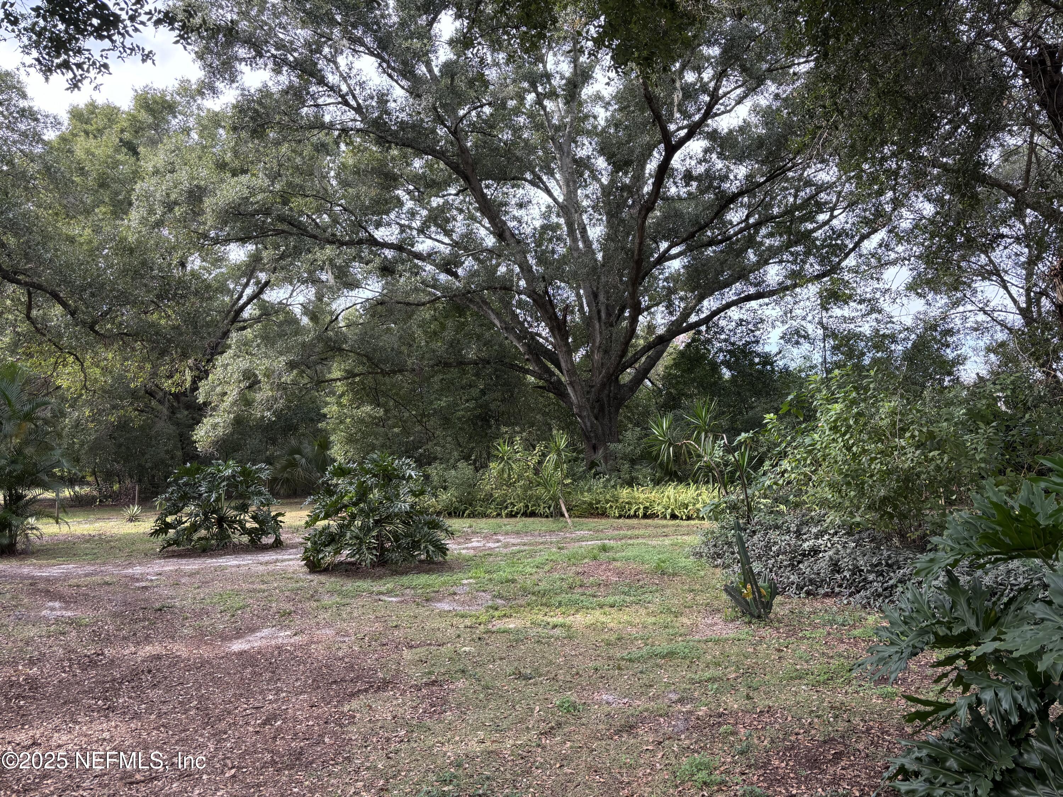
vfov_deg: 53.1
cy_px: 398
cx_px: 532
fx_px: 798
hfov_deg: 67.3
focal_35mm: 26
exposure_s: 1/262
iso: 50
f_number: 1.6
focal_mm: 5.96
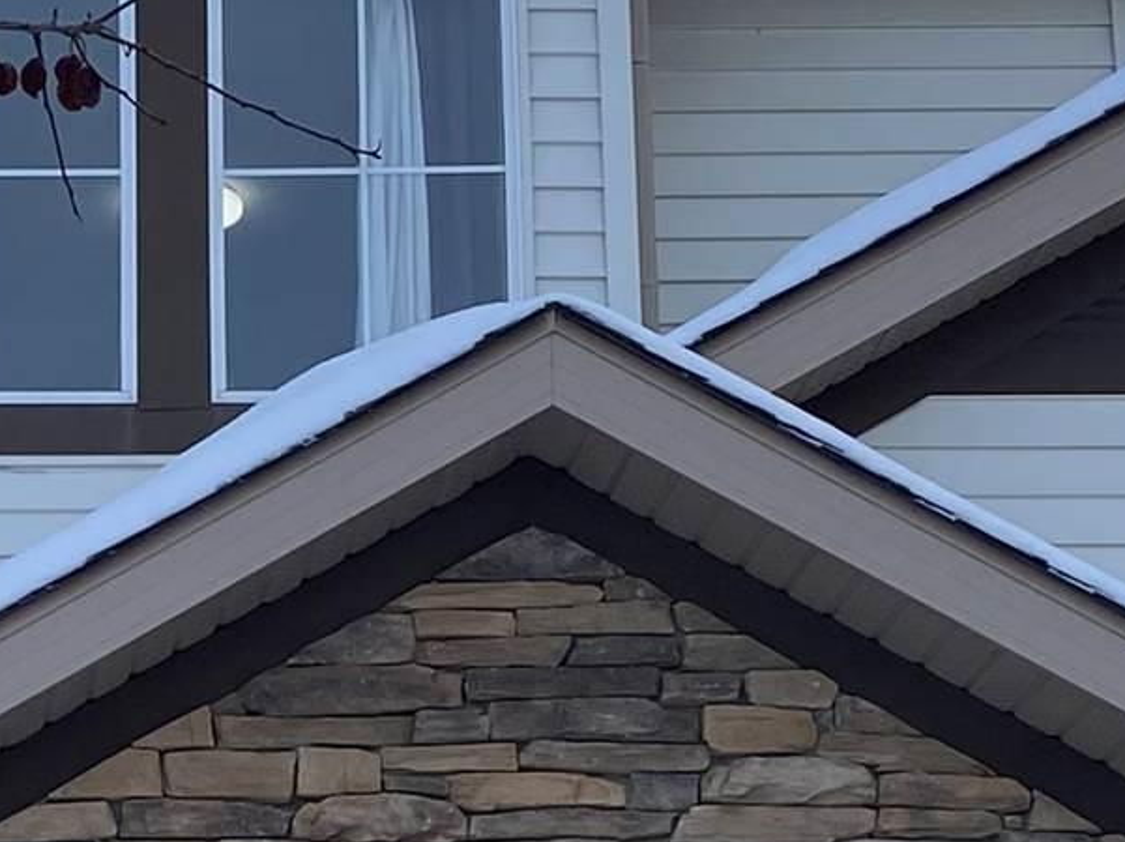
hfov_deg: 14.3
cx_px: -288
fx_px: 4320
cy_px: 1042
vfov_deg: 10.9
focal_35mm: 133
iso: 32
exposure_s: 1/1193
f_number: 1.8
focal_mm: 4.25
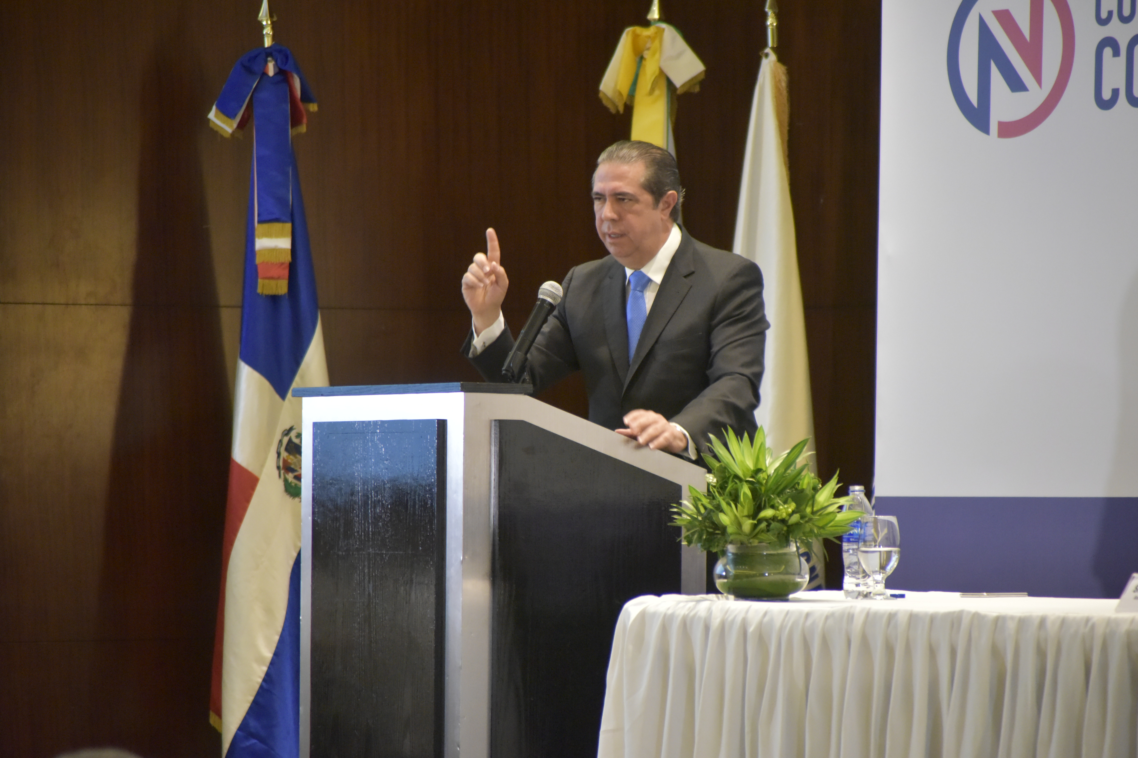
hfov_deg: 10.3
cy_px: 379
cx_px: 569
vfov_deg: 6.9
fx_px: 6322
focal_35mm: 200
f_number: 5.6
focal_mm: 200
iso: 6400
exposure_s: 1/60
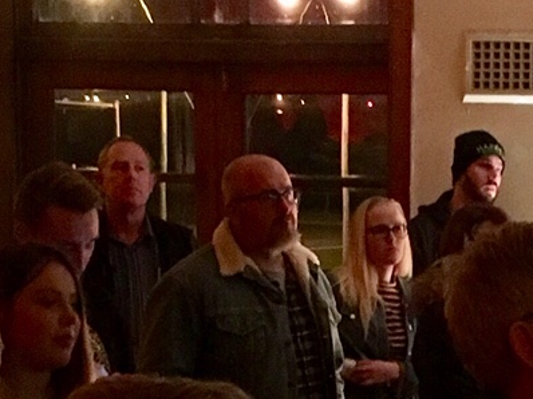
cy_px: 450
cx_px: 549
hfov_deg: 13.2
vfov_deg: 10.0
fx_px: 2262
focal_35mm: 147
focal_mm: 4.15
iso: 400
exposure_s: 1/17
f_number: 2.2
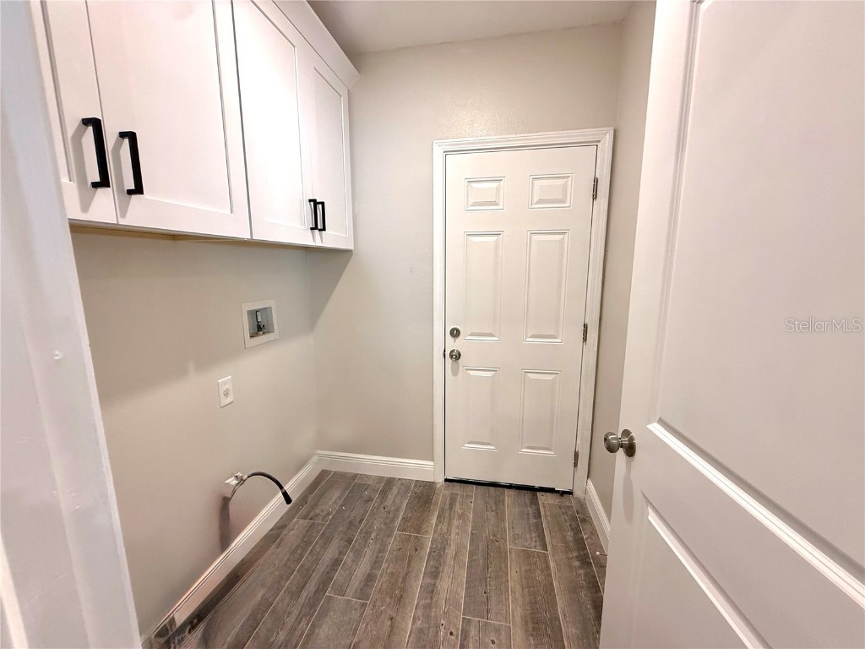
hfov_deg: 102.1
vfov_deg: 85.7
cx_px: 432
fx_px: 350
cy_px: 324
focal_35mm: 14
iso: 250
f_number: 2.2
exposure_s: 1/120
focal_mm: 2.22
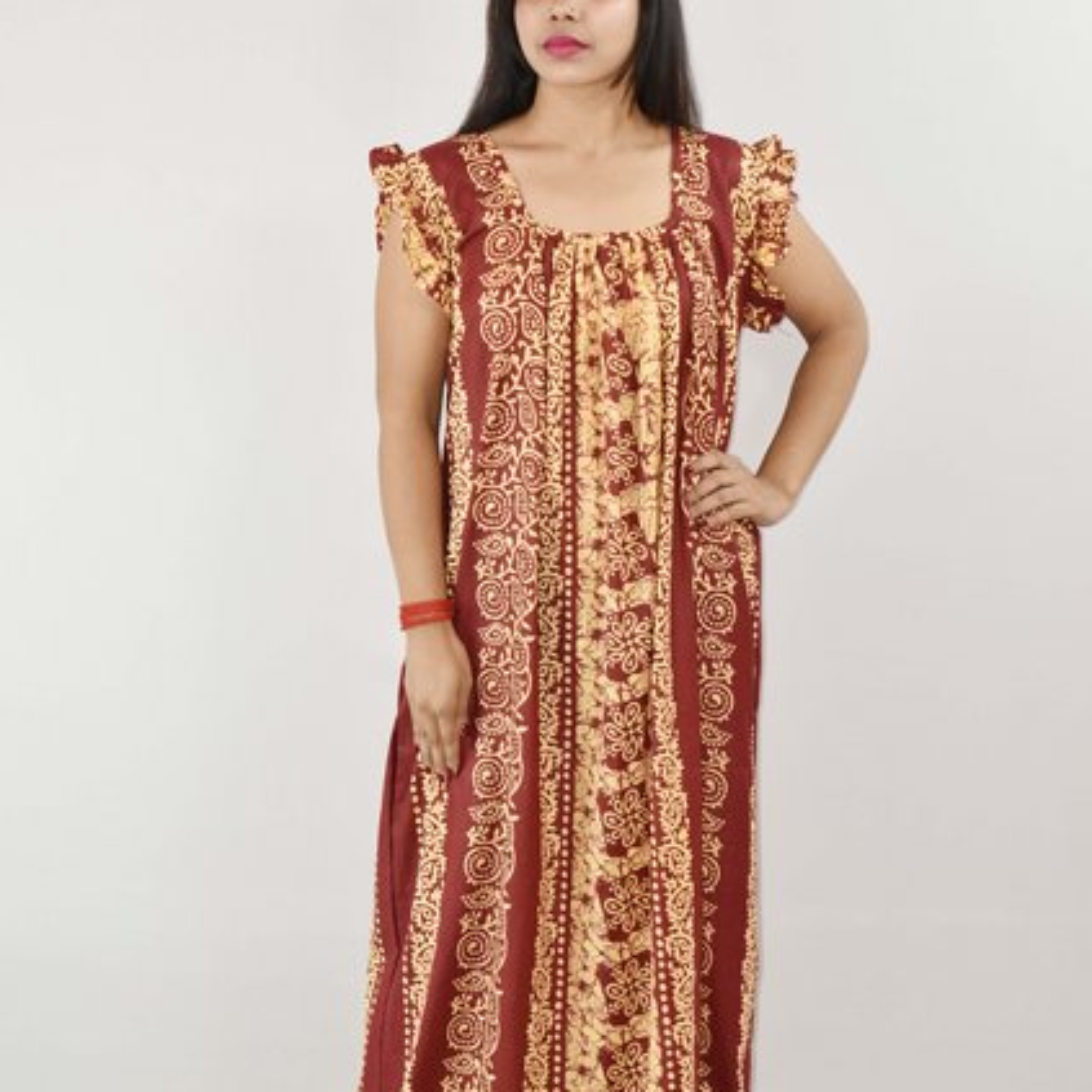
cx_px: 549
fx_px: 2891
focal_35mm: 81
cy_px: 578
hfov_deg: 21.4
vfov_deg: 21.4
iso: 500
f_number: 5.6
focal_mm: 42
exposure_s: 1/125
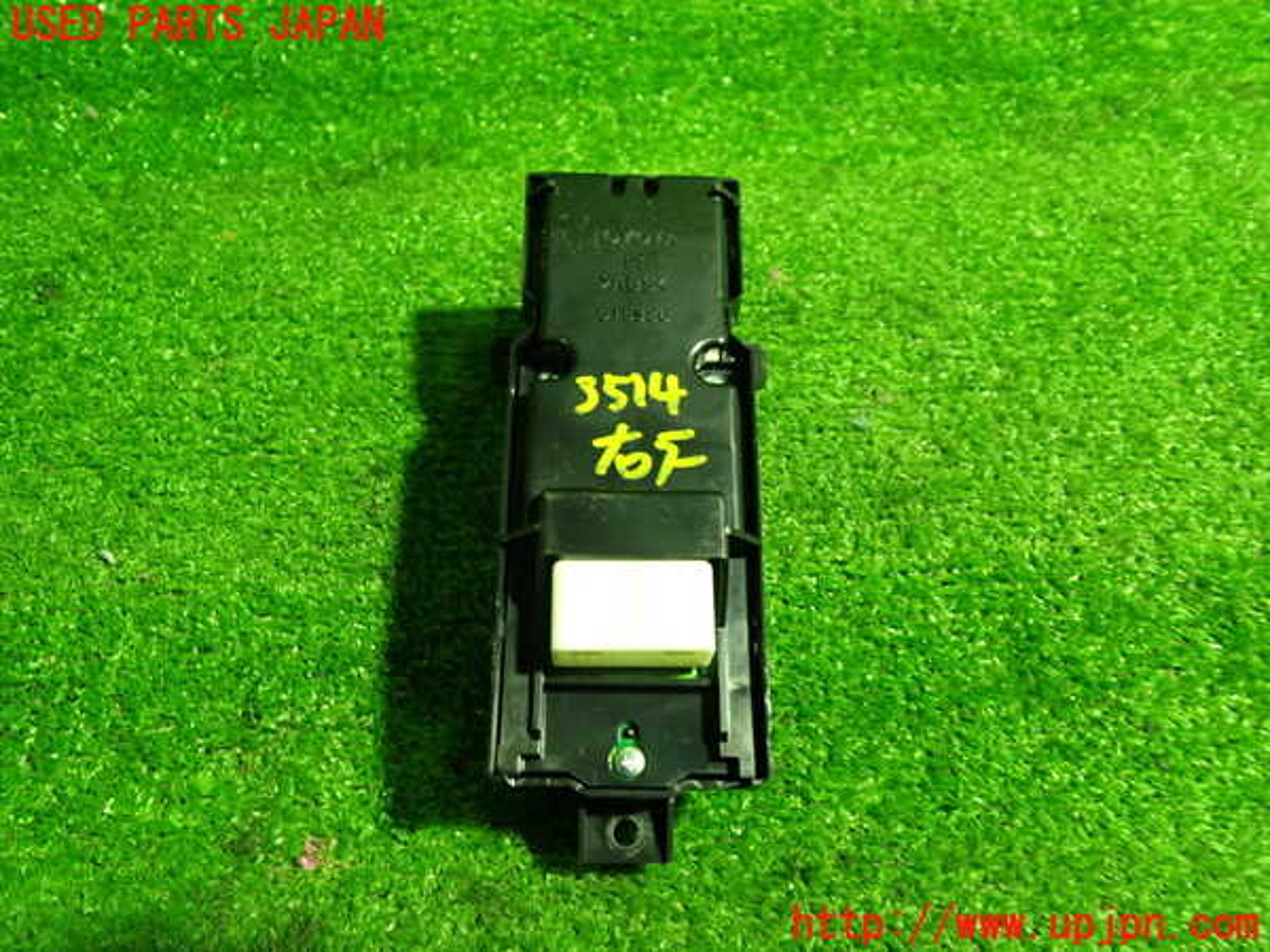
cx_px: 635
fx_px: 1101
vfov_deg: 46.8
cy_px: 476
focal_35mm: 30
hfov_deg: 60.0
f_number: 2.3
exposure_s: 1/30
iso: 500
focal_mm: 5.4
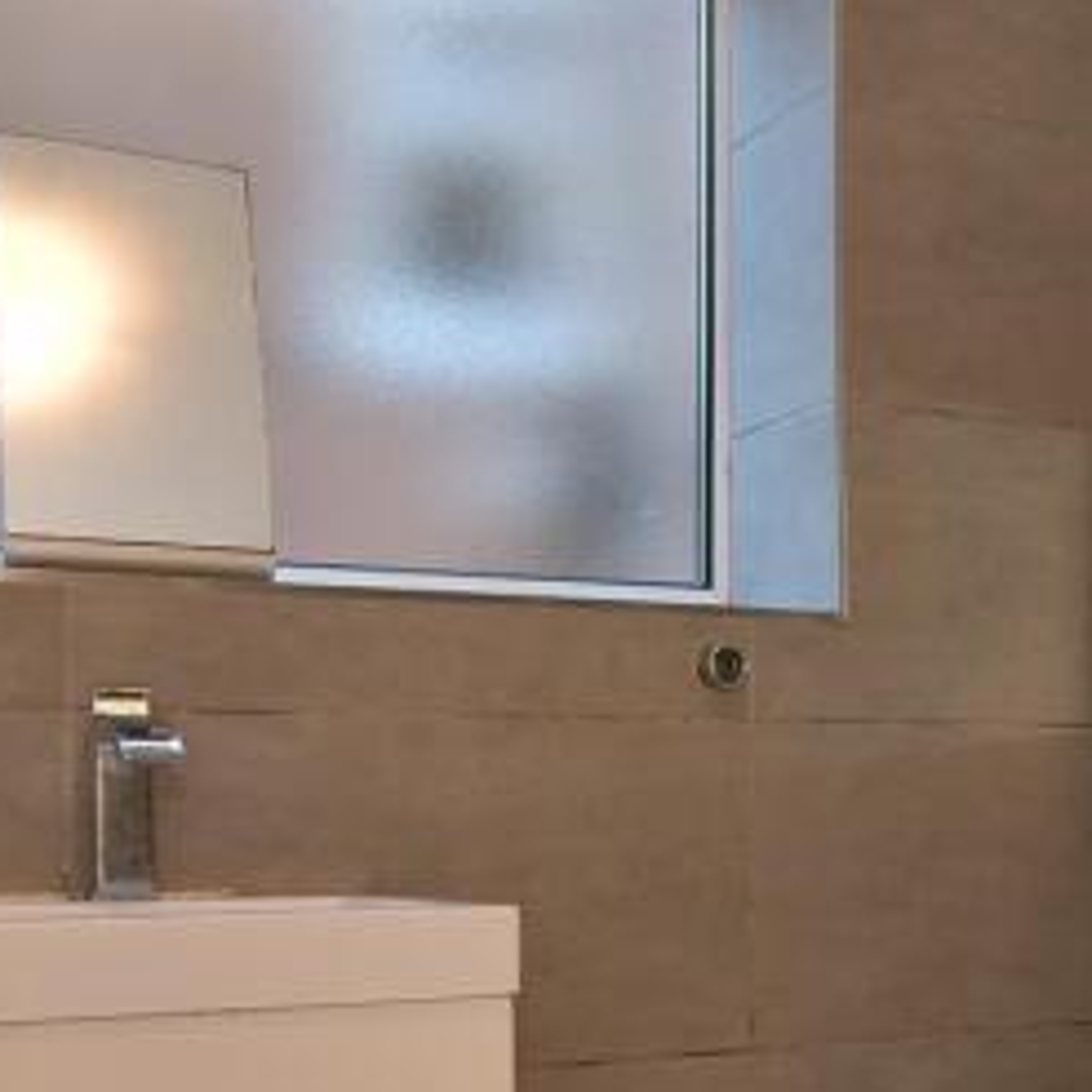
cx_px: 897
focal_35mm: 53
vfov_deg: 31.8
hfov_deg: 31.3
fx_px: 1892
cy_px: 783
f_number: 8
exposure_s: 1/4
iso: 125
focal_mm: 10
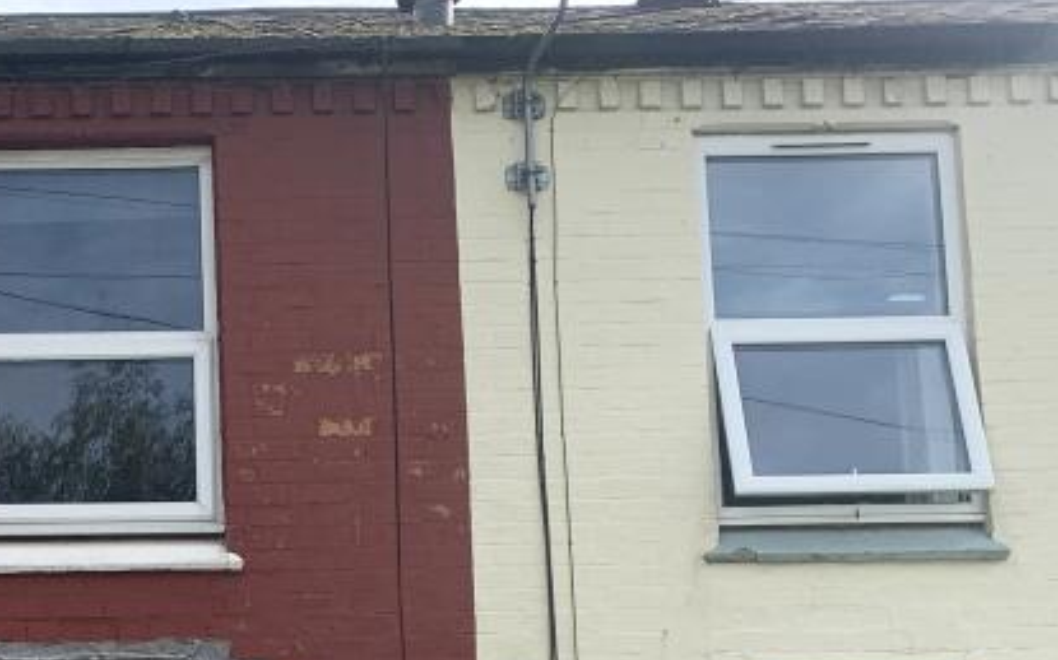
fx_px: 1960
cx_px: -33
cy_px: 851
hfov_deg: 28.1
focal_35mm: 68
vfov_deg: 17.9
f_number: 1.8
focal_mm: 4.25
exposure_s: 1/2833
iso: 25
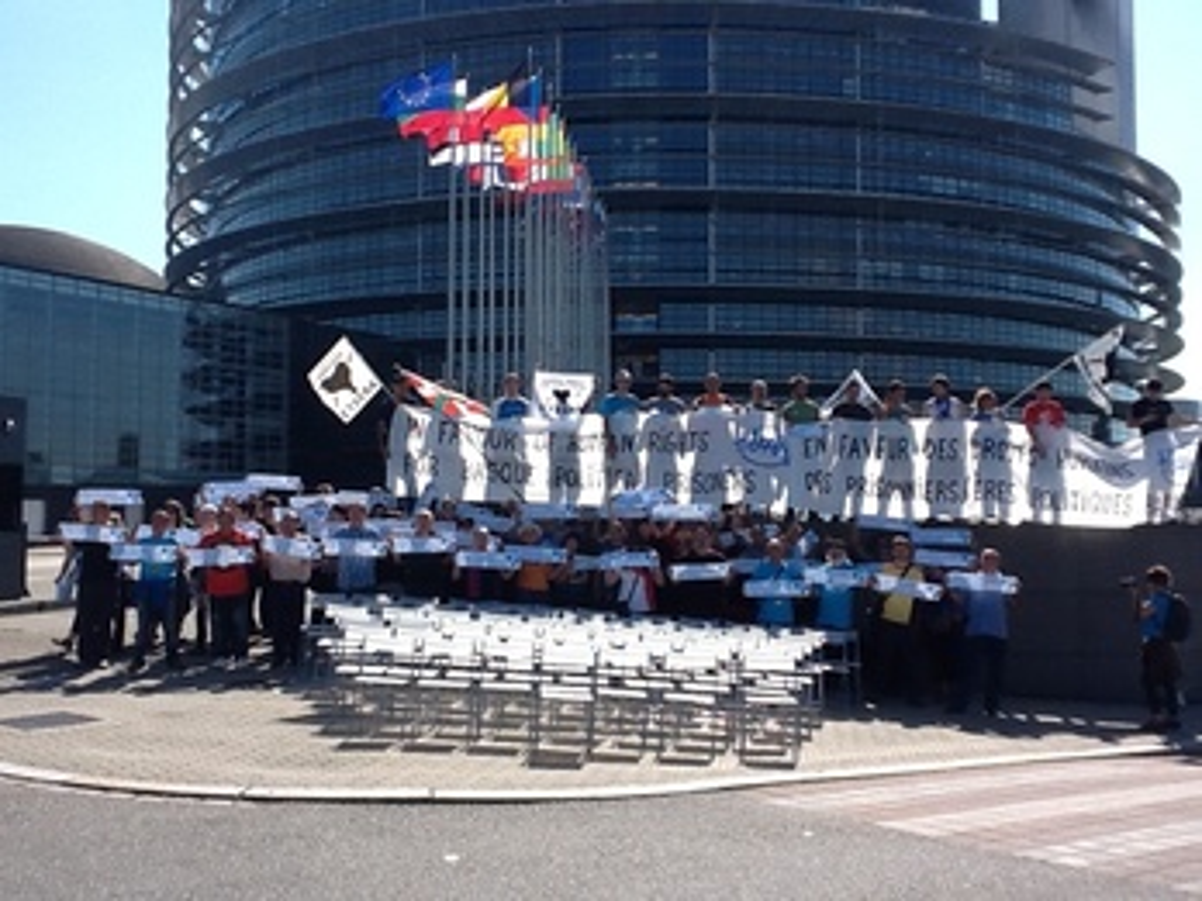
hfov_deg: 56.8
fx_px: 1111
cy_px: 450
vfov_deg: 44.2
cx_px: 601
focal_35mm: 32
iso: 80
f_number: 2.4
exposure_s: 1/1115
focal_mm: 2.03
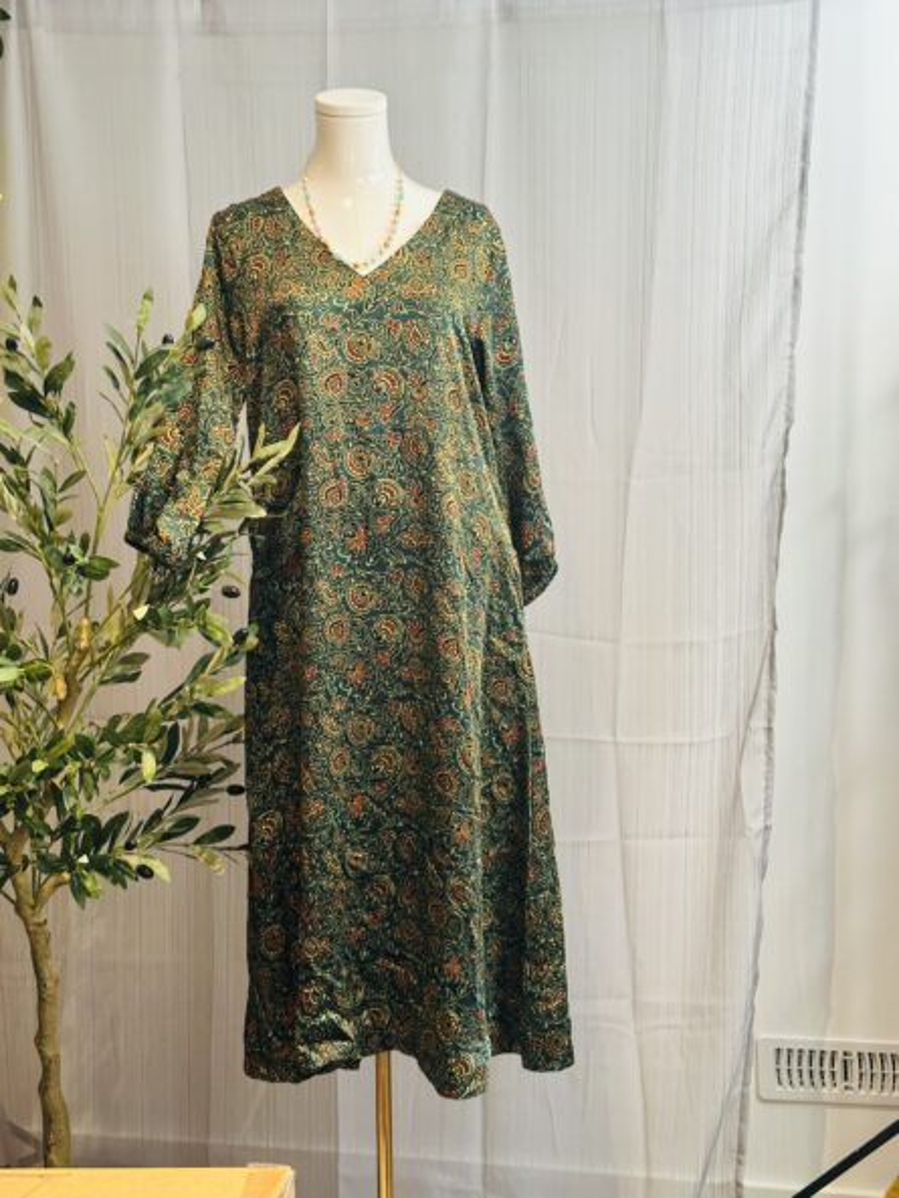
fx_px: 1662
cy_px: 599
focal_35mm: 48
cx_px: 450
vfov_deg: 39.6
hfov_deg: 30.3
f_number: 1.78
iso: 200
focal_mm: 6.86
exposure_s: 1/60
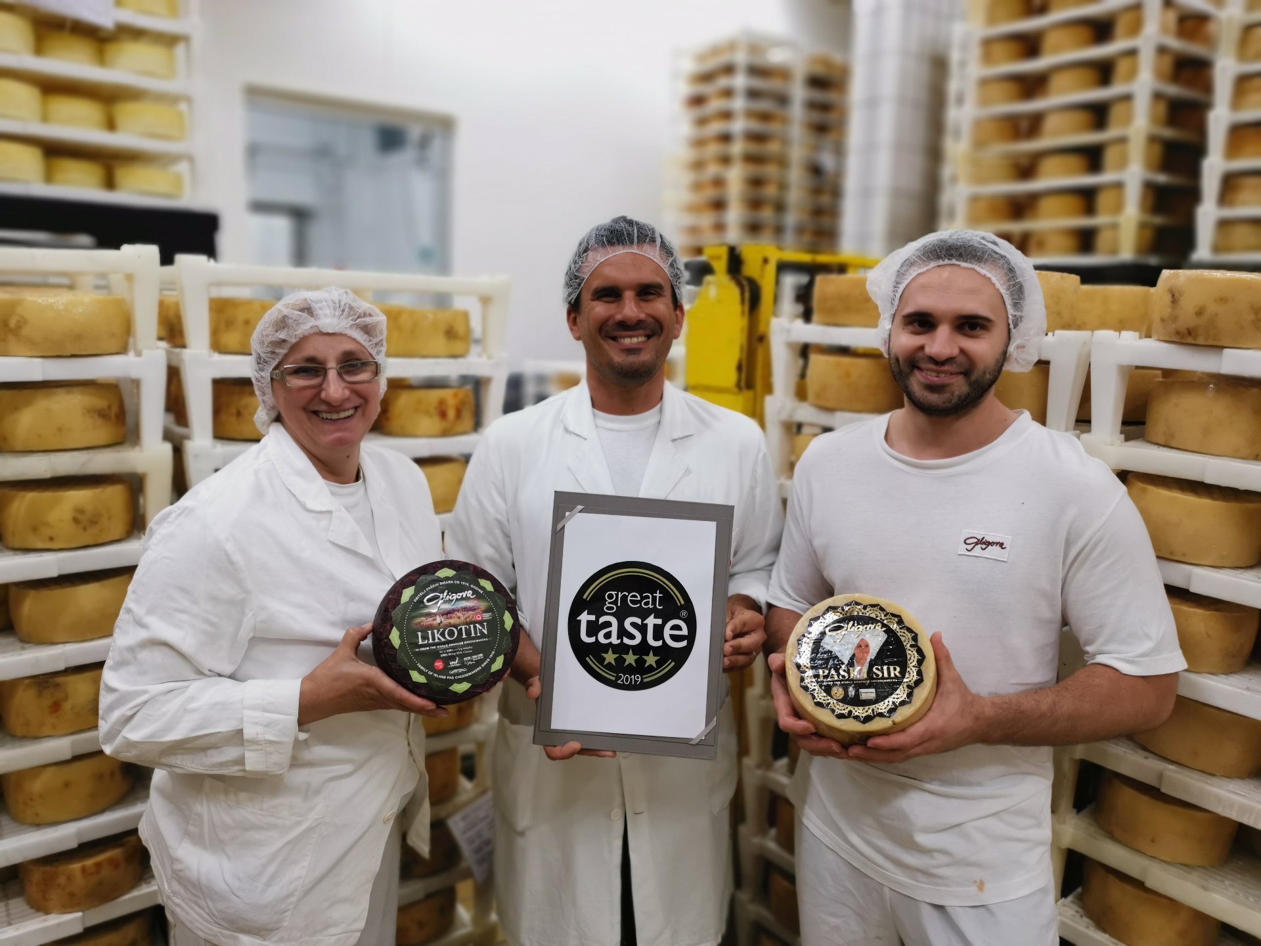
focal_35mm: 27
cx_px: 630
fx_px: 984
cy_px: 473
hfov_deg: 65.3
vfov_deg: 51.4
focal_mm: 5.6
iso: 200
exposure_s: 1/100
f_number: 1.8
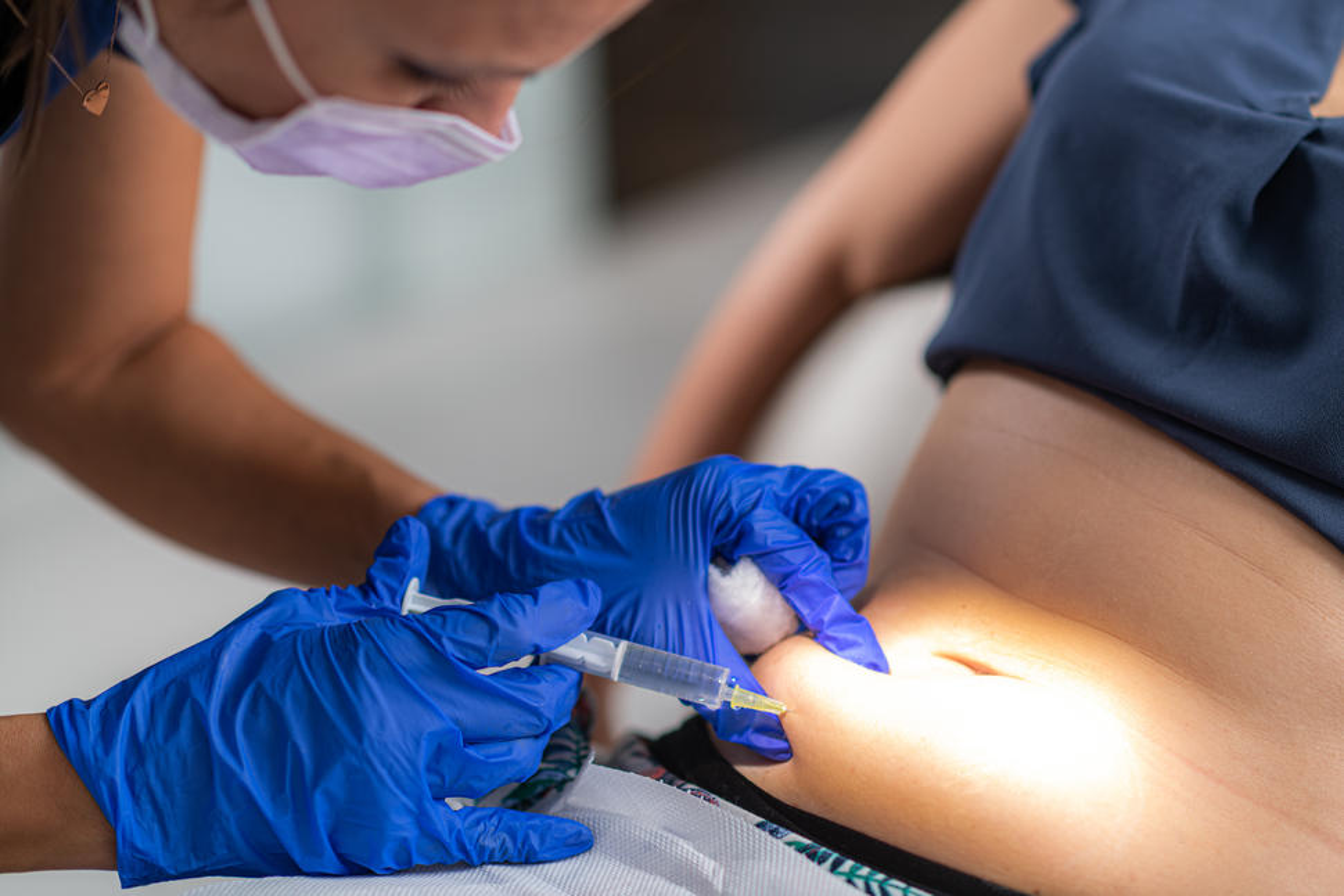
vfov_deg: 16.1
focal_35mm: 85
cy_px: 448
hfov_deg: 23.9
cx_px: 672
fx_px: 3174
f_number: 2
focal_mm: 85
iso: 100
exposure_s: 1/200
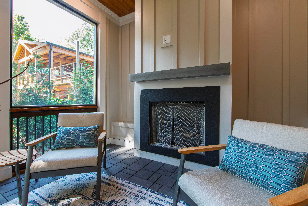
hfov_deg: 100.4
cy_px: 103
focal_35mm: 15
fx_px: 128
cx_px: 154
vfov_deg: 77.3
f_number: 8
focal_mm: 10
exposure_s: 1/2.5
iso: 100
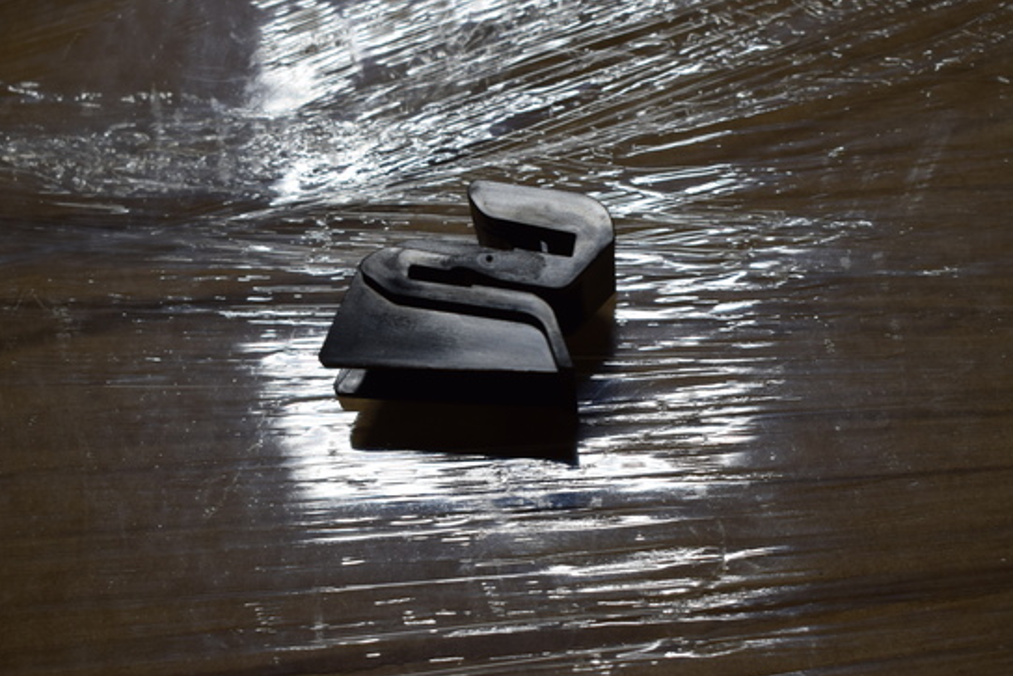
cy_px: 318
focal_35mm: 60
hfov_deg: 33.4
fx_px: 1689
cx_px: 493
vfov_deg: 22.6
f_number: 6.3
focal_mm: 34
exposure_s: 1/125
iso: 400
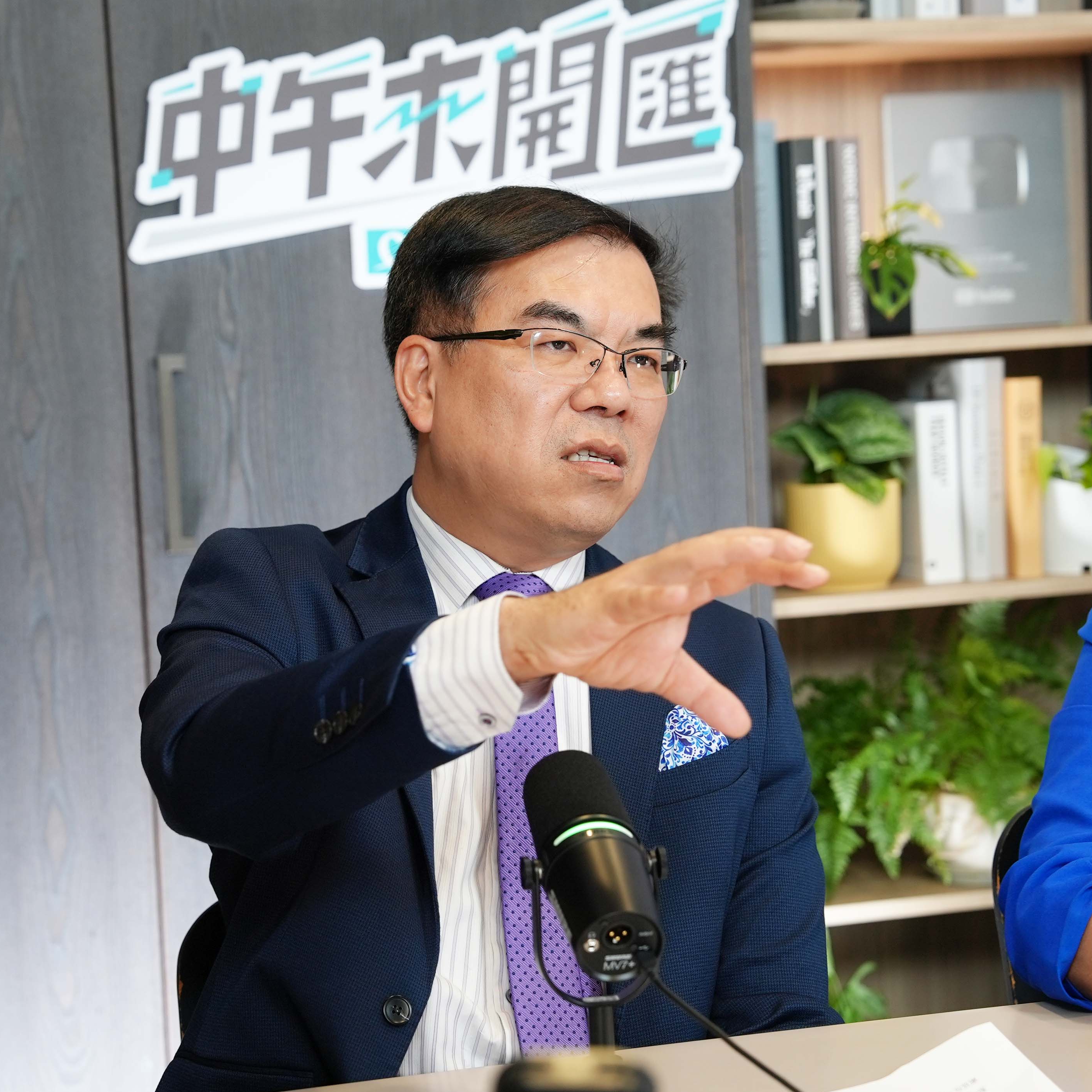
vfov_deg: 21.1
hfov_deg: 21.1
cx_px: 498
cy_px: 548
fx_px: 2927
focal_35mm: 82
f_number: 4
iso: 800
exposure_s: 1/160
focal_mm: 64
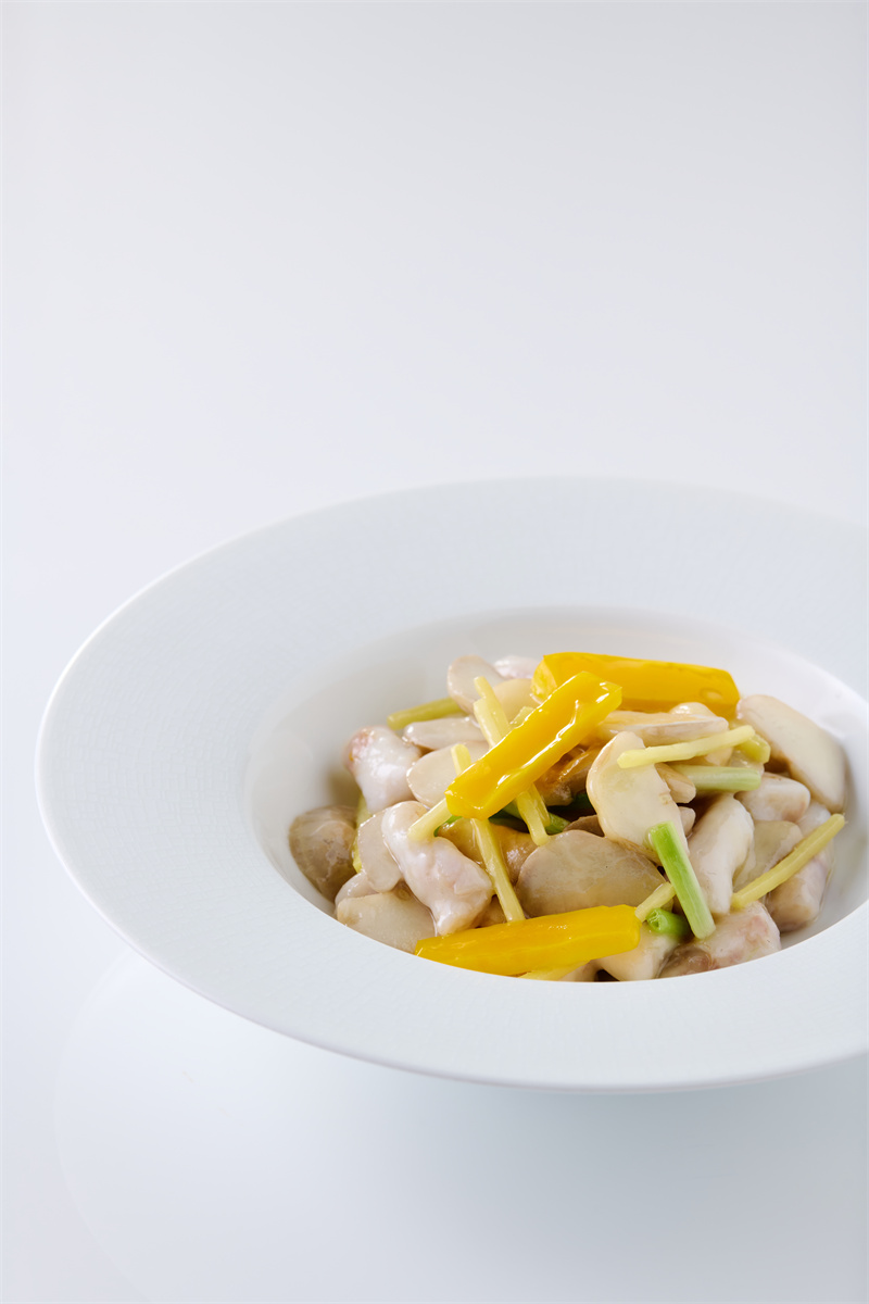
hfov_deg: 12.2
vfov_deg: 18.3
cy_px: 652
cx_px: 434
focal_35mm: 112
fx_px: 4055
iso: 64
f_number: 8
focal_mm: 112
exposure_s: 1/250
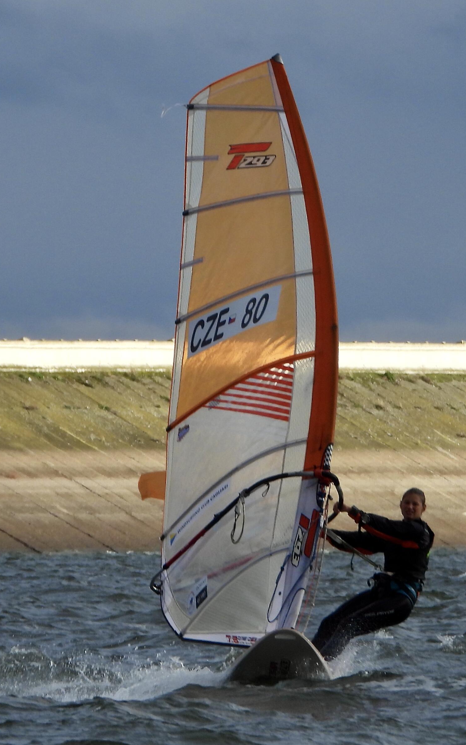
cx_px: 271
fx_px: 9347
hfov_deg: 2.9
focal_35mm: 460
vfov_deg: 4.6
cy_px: 372
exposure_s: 1/500
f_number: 5
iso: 100
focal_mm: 77.8
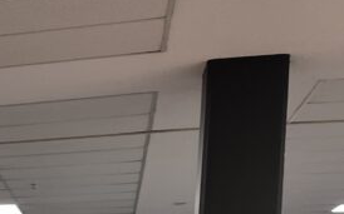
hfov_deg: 17.1
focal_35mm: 103
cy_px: 454
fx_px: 965
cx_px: -251
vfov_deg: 11.3
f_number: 1.6
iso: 64
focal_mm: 5.1
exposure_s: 1/60
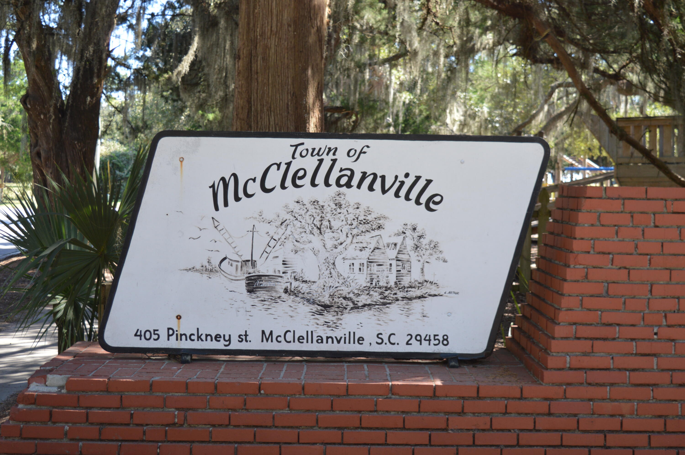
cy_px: 228
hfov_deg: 36.9
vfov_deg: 25.0
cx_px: 342
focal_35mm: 54
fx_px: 1026
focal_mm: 36
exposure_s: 1/125
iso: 220
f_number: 5.6
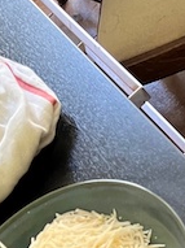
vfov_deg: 15.6
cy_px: 371
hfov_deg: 11.6
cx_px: 354
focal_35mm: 116
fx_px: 828
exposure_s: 1/50
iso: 400
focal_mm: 5.7
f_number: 1.5
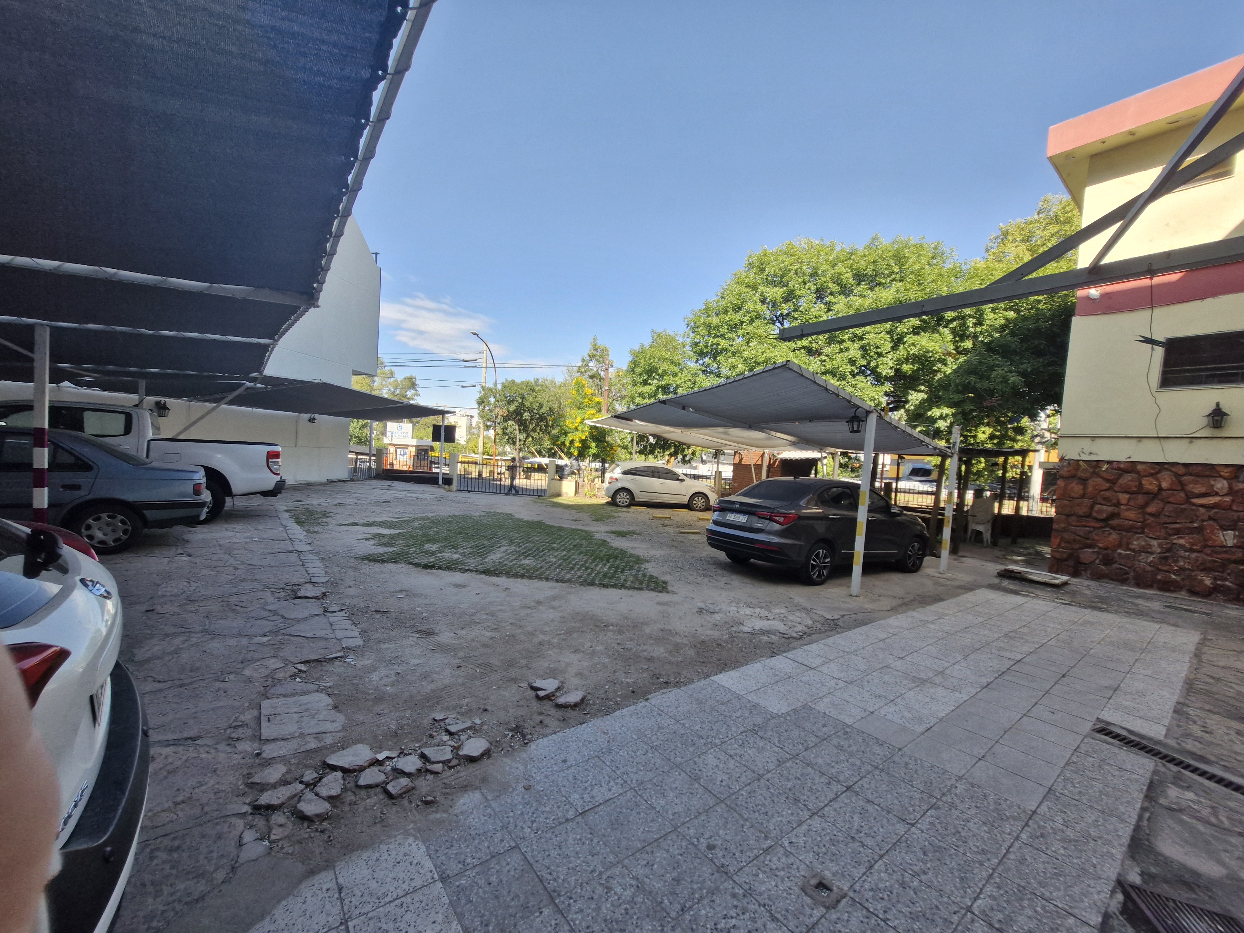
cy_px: 466
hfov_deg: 106.2
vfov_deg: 89.9
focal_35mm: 13
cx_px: 622
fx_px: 467
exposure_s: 1/602
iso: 50
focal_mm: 1.74
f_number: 2.2
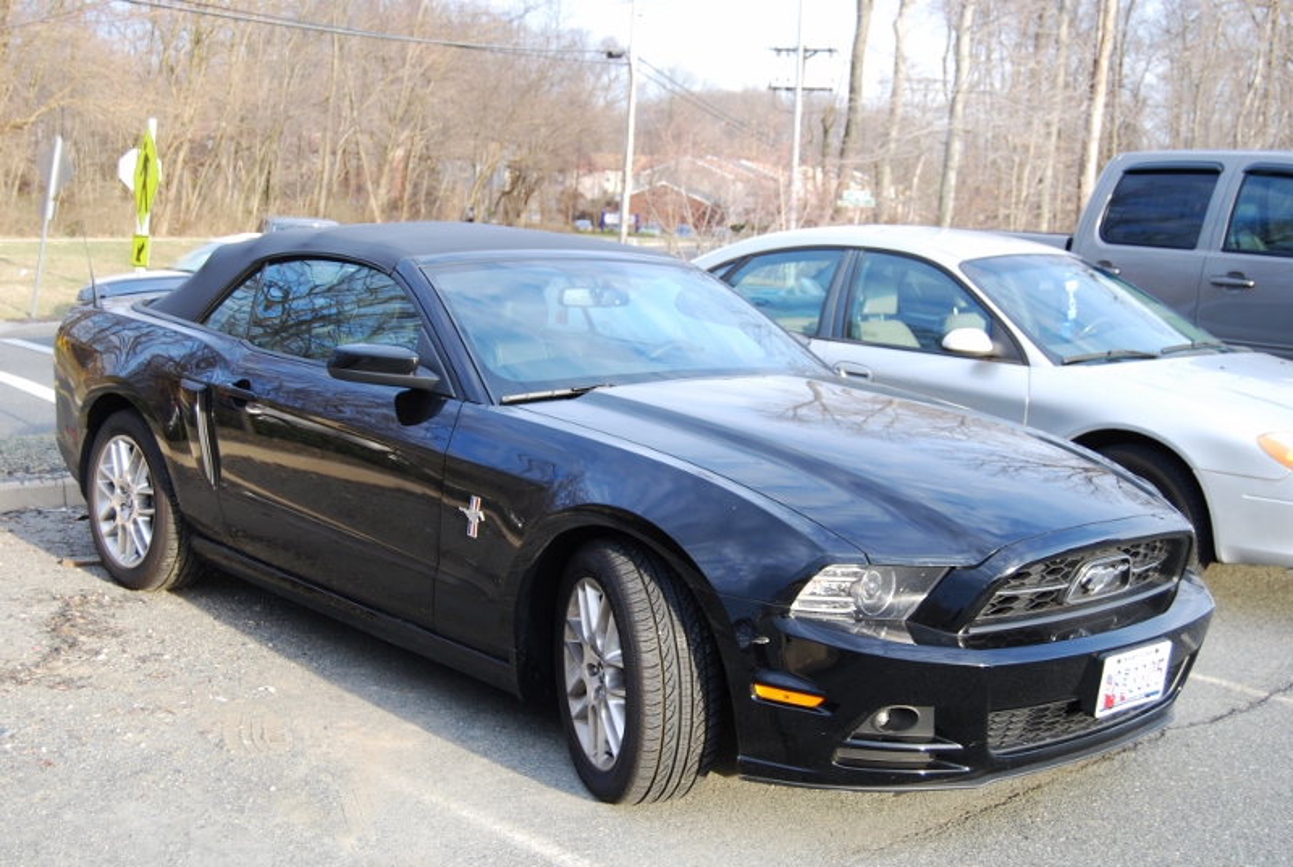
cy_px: 434
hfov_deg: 42.3
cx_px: 646
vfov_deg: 29.0
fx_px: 1673
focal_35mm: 46
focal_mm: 31
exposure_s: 1/100
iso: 200
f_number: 5
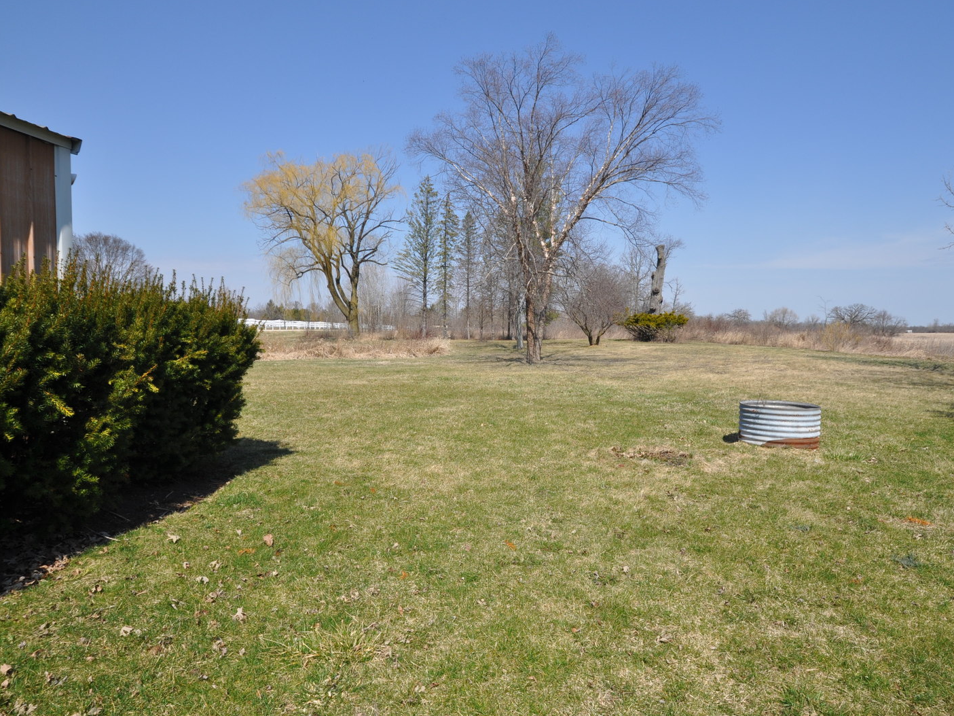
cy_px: 362
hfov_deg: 81.6
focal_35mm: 20
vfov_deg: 66.0
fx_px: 551
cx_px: 513
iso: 200
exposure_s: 1/320
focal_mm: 12
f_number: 9
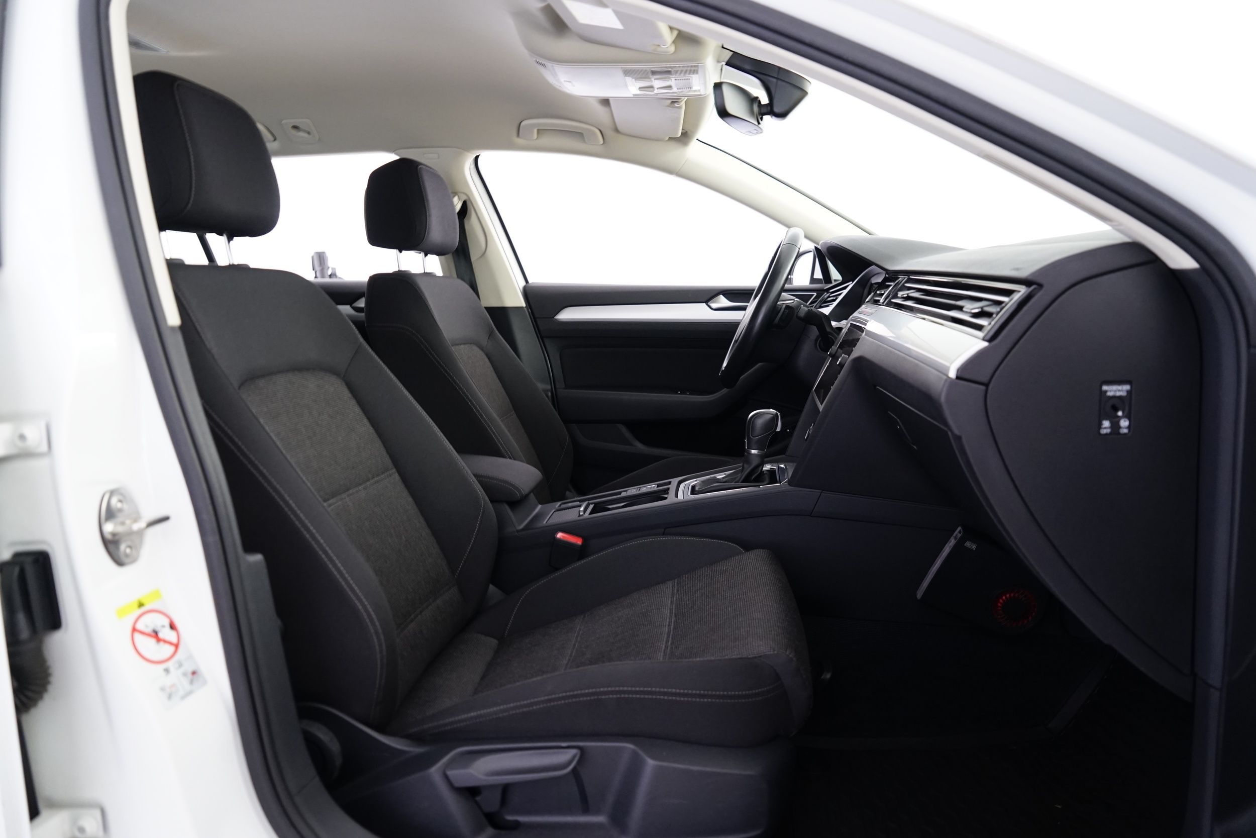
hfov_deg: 73.7
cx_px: 628
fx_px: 837
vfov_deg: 53.1
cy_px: 419
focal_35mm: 24
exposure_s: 1/8
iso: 1250
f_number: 5
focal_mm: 24
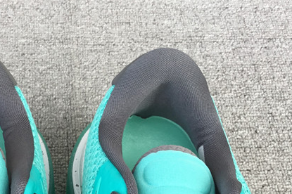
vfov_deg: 18.7
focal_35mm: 70
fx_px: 567
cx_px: 65
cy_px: 208
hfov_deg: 28.3
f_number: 2.4
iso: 25
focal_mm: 3.3
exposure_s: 1/127
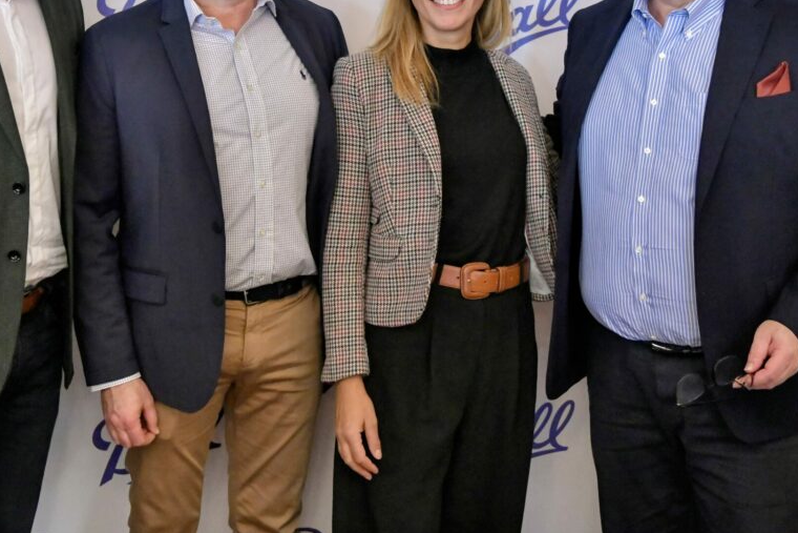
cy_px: 116
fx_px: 1330
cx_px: 340
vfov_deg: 22.4
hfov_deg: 33.3
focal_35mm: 60
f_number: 3.2
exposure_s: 1/160
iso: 5000
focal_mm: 38
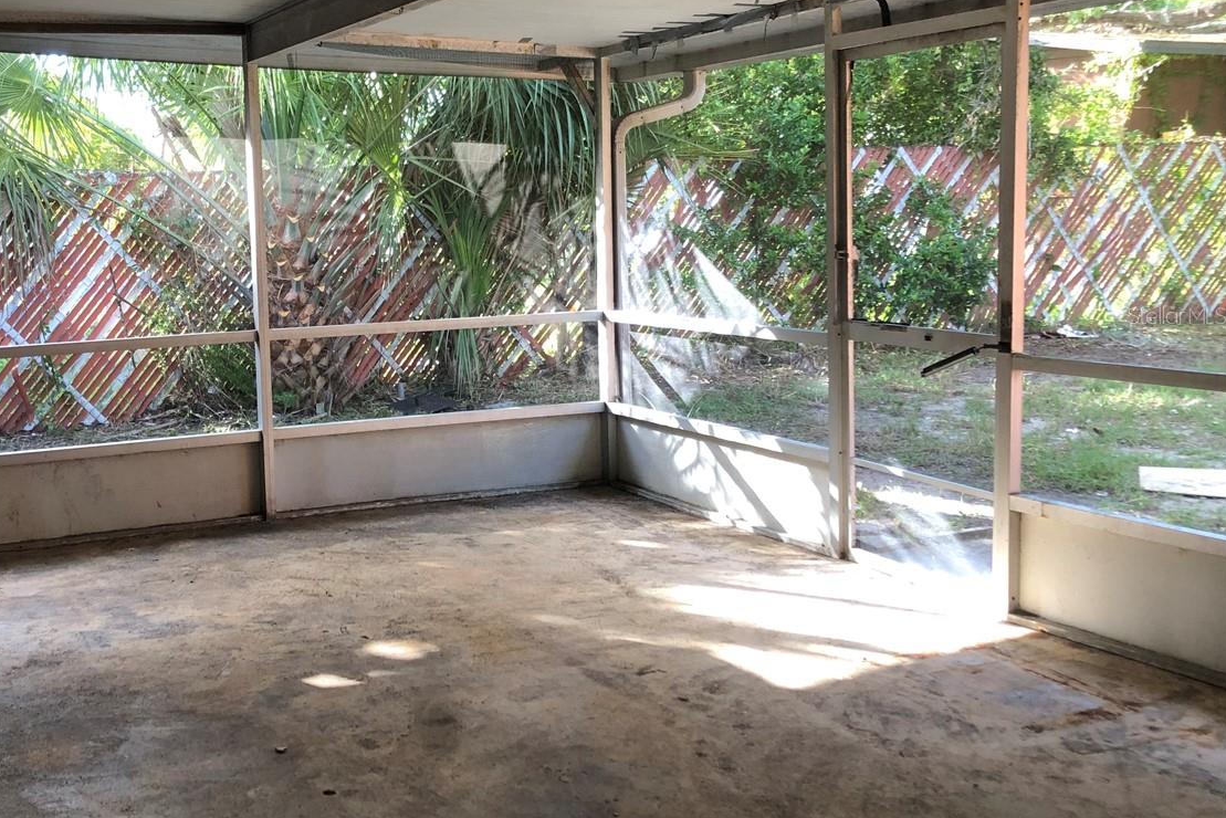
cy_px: 315
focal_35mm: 42
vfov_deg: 31.8
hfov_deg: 45.2
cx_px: 347
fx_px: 1431
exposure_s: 1/40
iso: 25
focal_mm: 3.99
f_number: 1.8
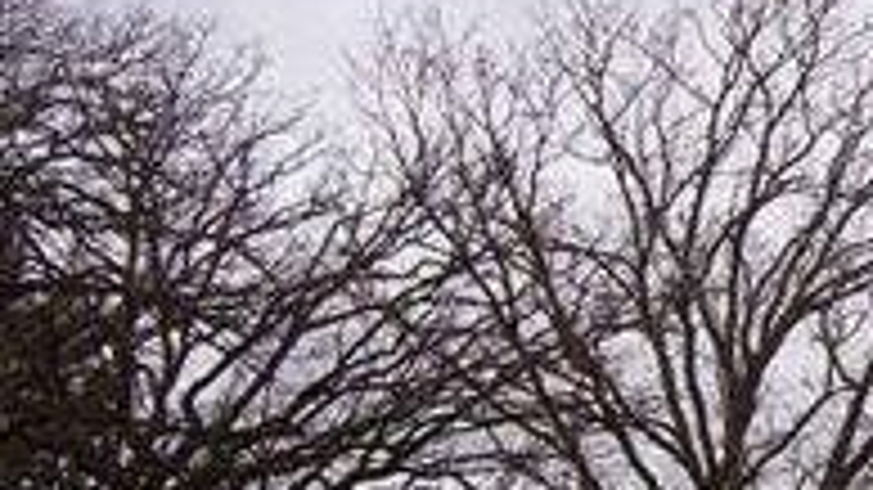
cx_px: 1048
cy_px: 562
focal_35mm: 101
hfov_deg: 19.9
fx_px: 2337
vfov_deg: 11.8
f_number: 4.8
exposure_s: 1/823
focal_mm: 6
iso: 80
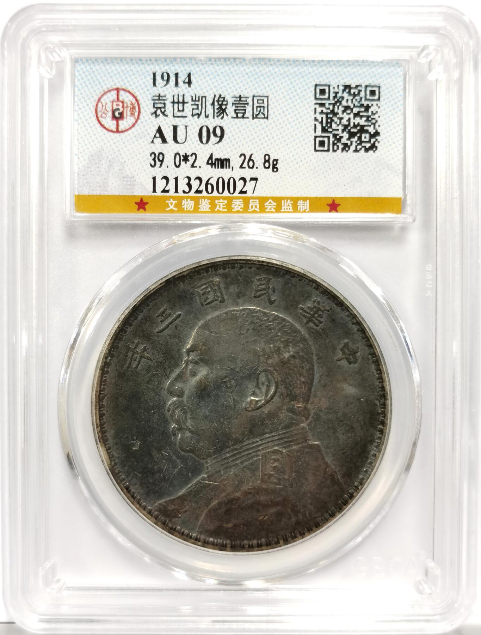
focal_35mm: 54
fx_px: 993
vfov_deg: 35.4
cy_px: 318
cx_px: 240
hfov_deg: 27.2
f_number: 16
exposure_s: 1/100
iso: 250
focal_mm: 5.56
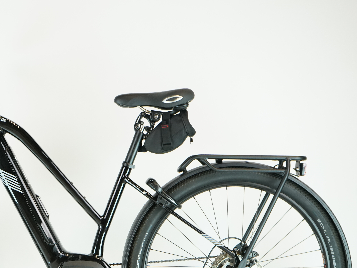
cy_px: 200
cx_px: 67
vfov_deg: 16.2
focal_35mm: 91
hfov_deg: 21.3
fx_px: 938
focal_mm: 55
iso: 2000
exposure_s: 1/200
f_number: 6.3
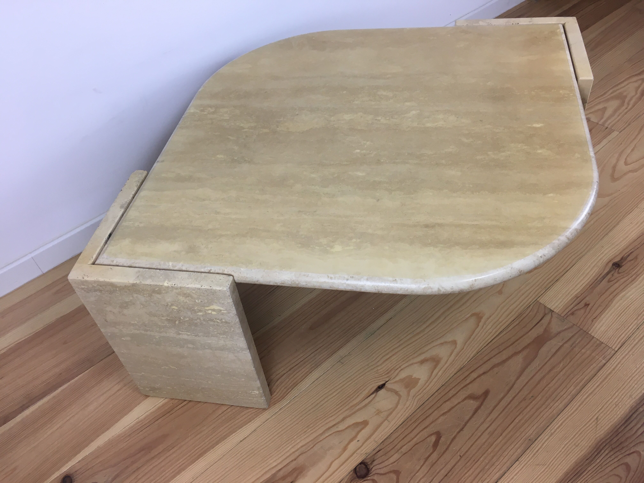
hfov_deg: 61.7
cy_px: 242
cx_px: 322
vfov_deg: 48.2
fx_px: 540
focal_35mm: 29
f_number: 2.2
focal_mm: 4.15
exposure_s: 1/33
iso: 25
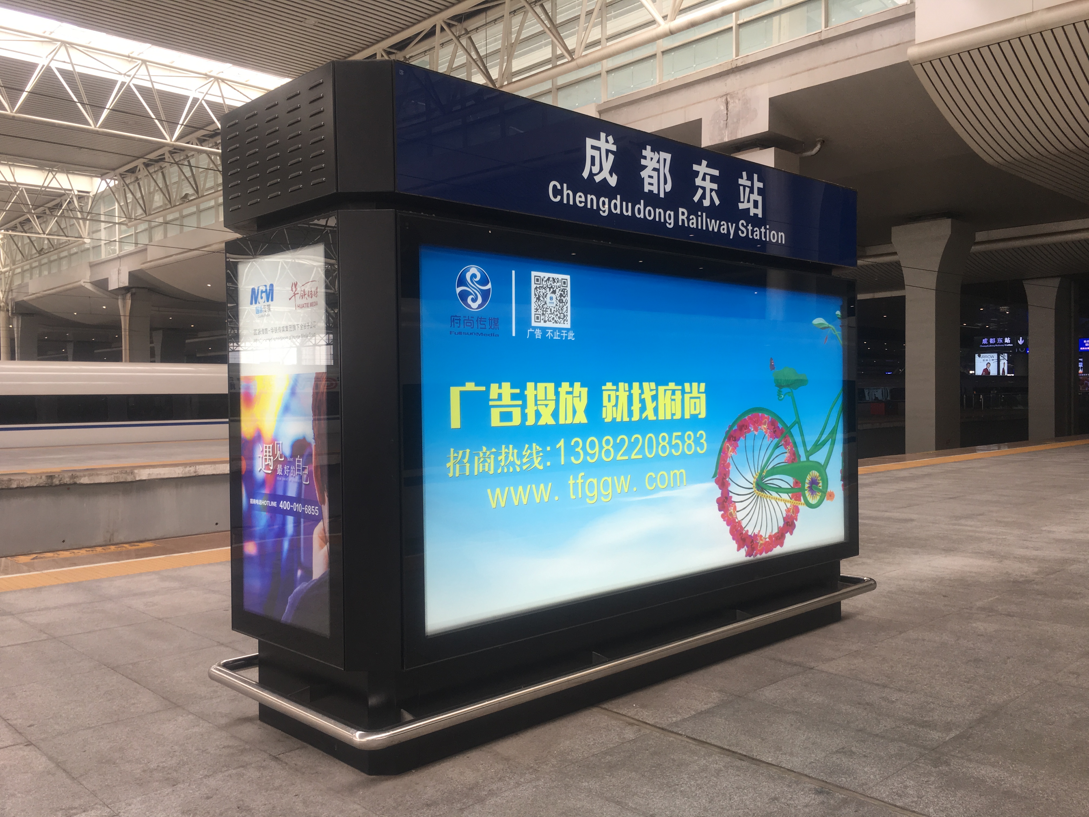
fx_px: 912
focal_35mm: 29
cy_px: 408
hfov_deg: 61.7
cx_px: 544
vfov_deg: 48.2
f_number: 2.2
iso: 25
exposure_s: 1/100
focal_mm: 4.15
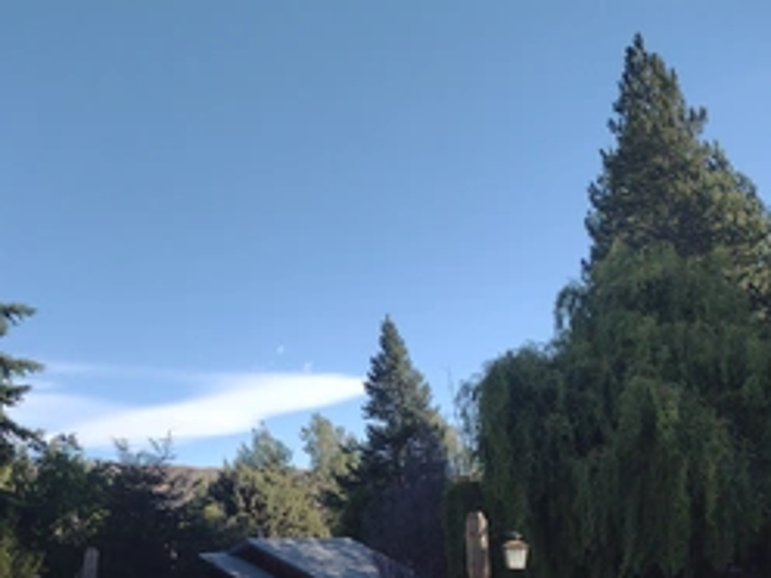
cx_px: 124
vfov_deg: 30.0
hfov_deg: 37.8
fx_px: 1069
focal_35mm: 48
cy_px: 401
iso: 100
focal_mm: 4.71
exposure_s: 1/1535
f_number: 1.7
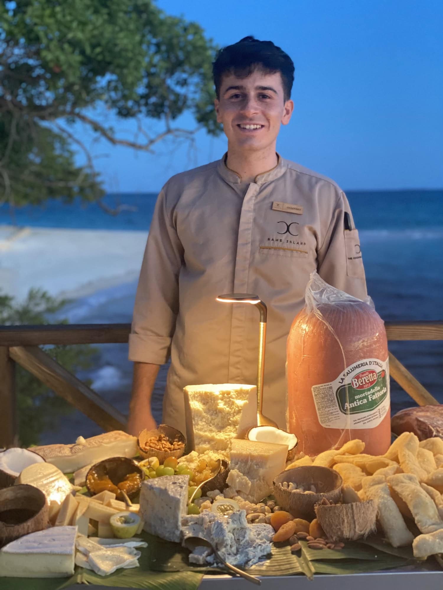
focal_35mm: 52
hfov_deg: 28.0
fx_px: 887
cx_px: 222
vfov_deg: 36.8
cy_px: 295
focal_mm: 6
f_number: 2
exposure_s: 1/25
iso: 400
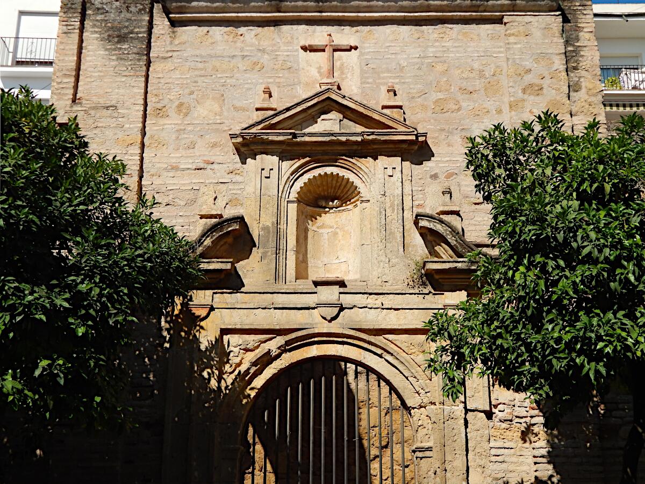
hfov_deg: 43.9
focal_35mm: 43
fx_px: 801
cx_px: 322
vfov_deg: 33.6
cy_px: 242
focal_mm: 7.7
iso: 125
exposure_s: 1/500
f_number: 7.1
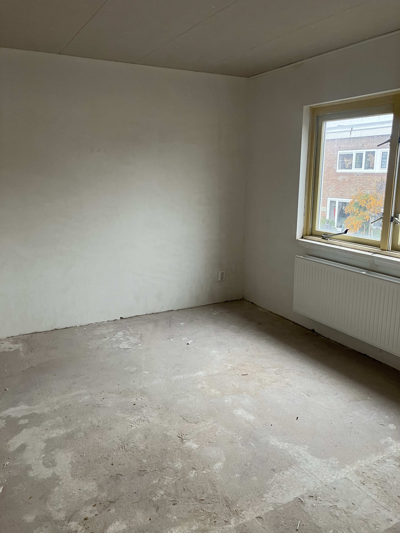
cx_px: 200
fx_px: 431
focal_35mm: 28
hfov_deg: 49.7
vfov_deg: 63.4
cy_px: 266
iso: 80
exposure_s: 1/80
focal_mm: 3.99
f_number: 1.8
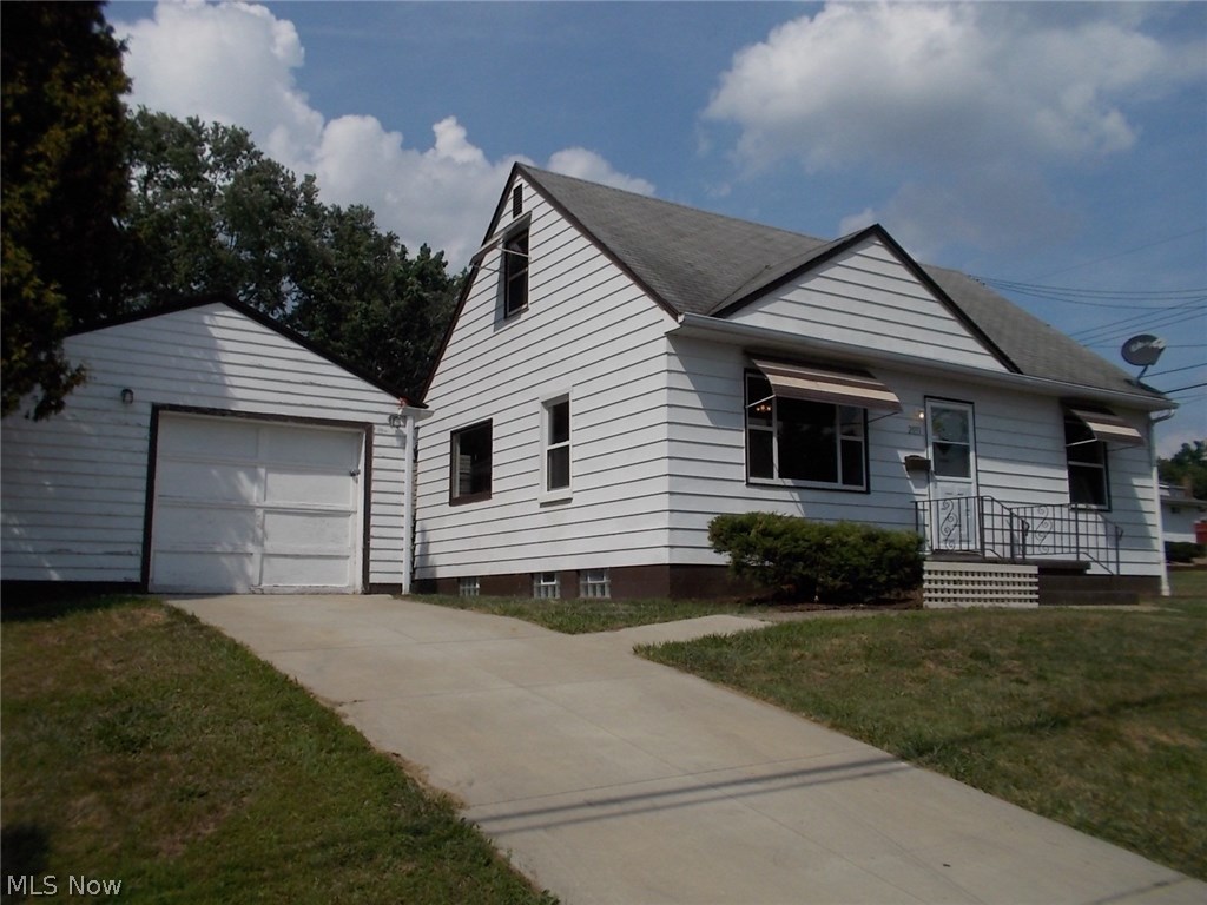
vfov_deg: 48.2
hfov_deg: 61.7
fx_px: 1011
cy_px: 452
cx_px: 604
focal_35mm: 29
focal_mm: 4.1
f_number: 3.3
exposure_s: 1/2000
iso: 80
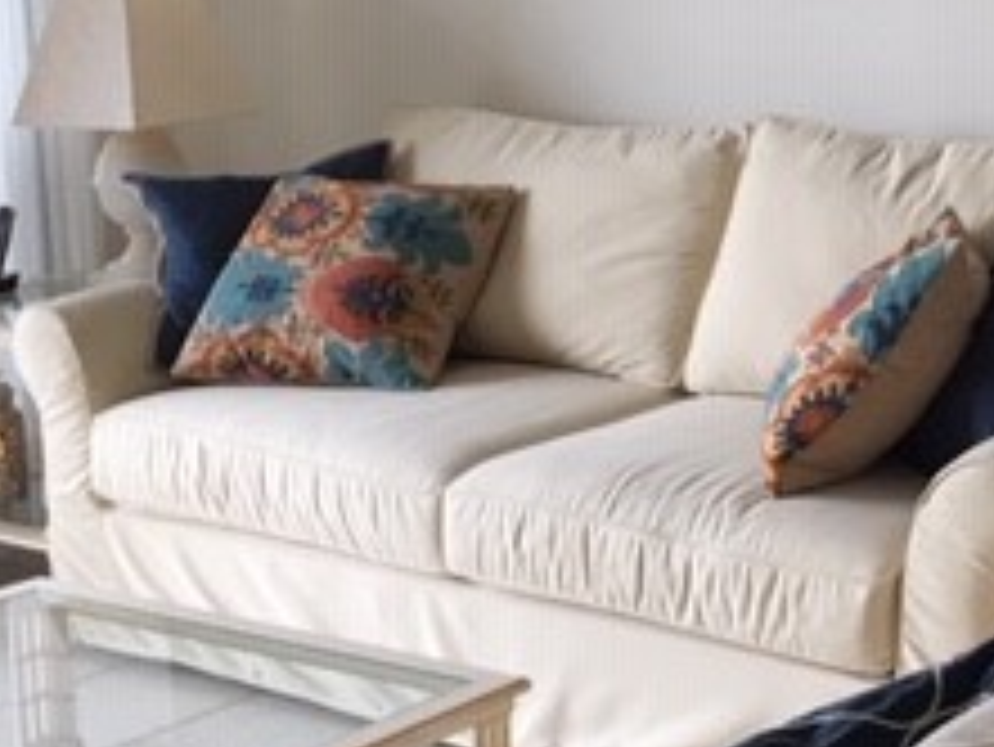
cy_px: 351
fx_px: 2413
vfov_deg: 17.6
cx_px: 1030
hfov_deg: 22.3
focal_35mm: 84
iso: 25
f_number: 2.2
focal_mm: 4.15
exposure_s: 1/15
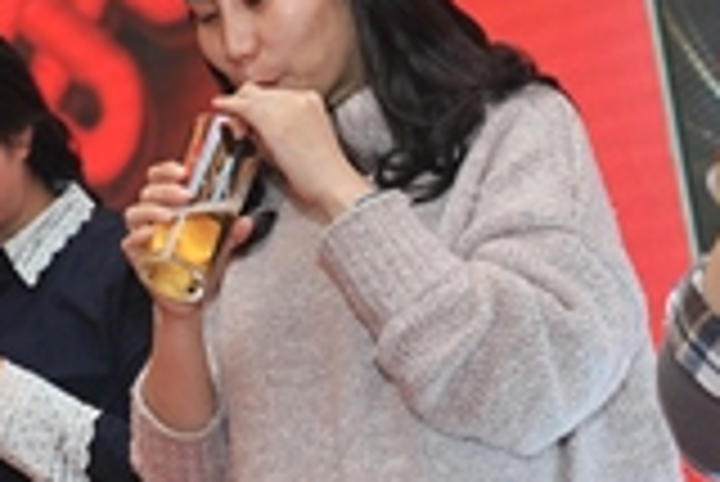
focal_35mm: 150
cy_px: 151
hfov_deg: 13.7
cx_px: 274
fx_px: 3003
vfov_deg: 9.2
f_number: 2.8
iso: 500
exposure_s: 1/250
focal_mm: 48
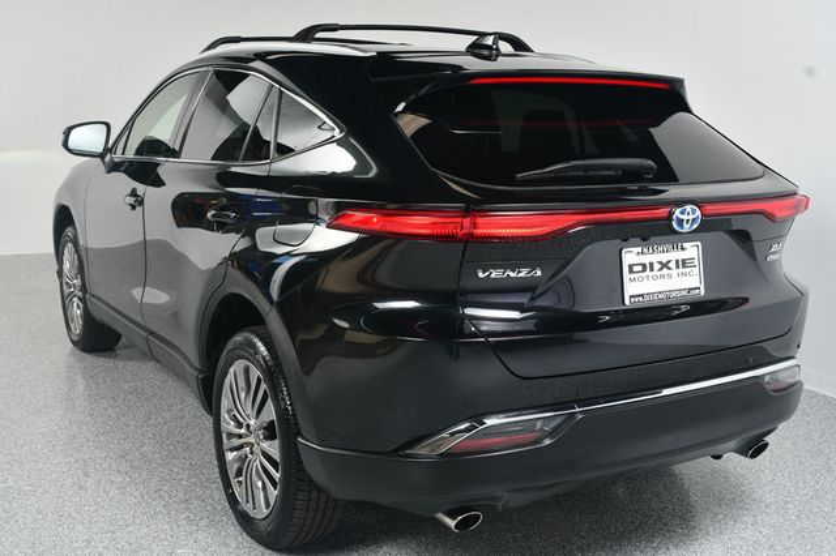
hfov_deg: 48.5
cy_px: 278
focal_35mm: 40
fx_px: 928
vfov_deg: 33.4
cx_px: 418
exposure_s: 1/160
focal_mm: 27
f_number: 9
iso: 100
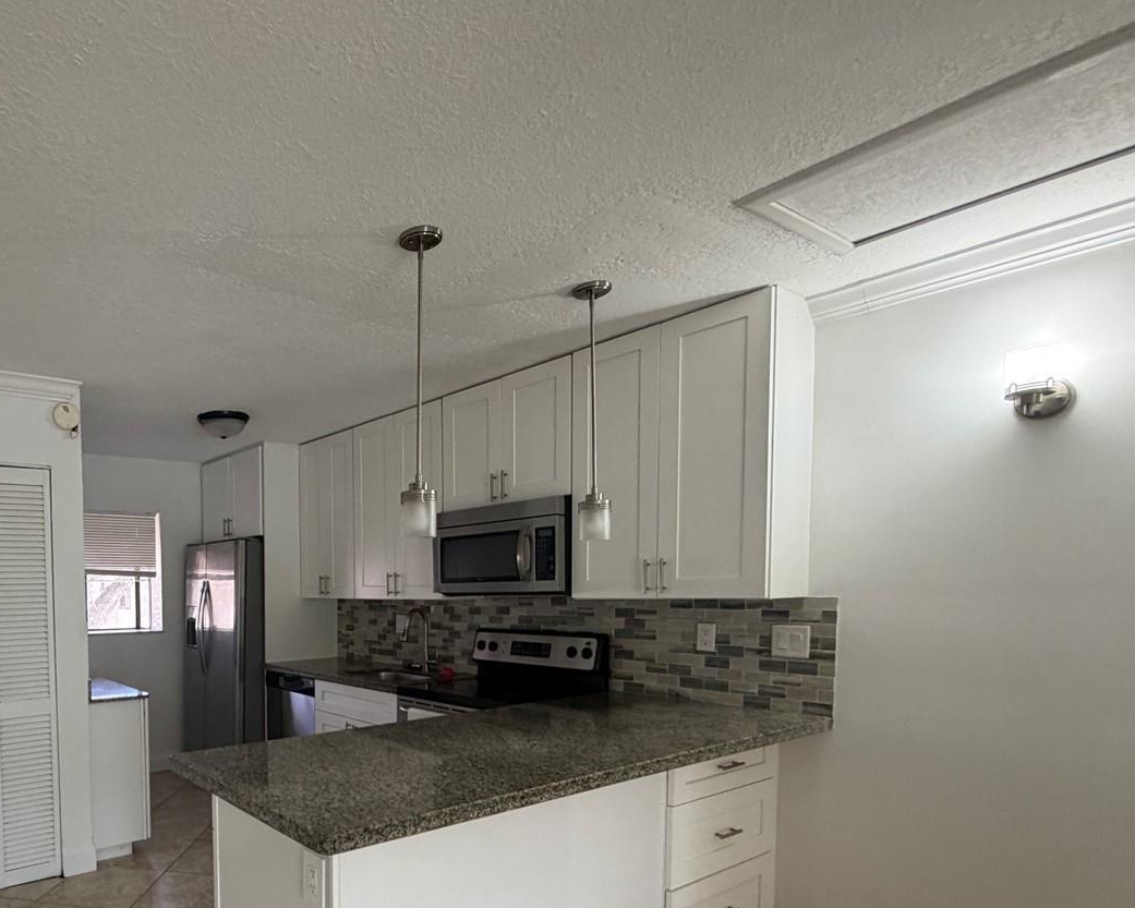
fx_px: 705
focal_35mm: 21
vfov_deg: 63.4
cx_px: 267
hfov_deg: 71.6
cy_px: 625
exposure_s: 1/60
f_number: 2.2
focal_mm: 2.22
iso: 250
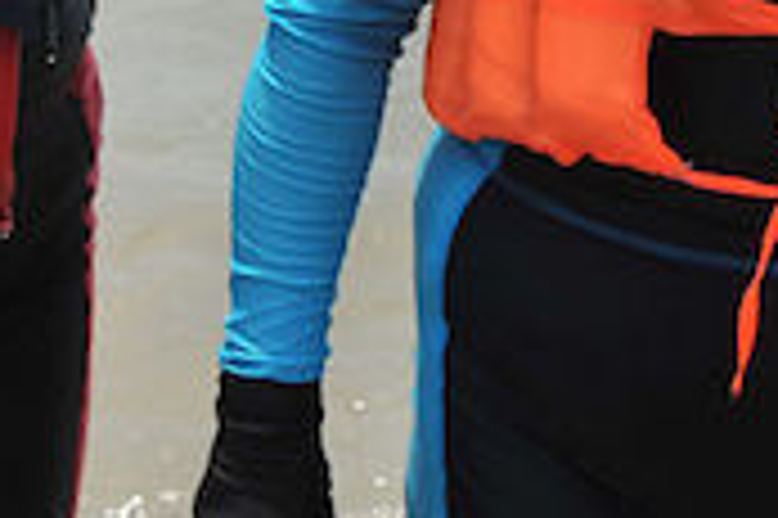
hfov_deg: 22.8
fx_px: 1922
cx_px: 261
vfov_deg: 14.3
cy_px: -275
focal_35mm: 89
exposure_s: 1/800
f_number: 5.6
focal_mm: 24
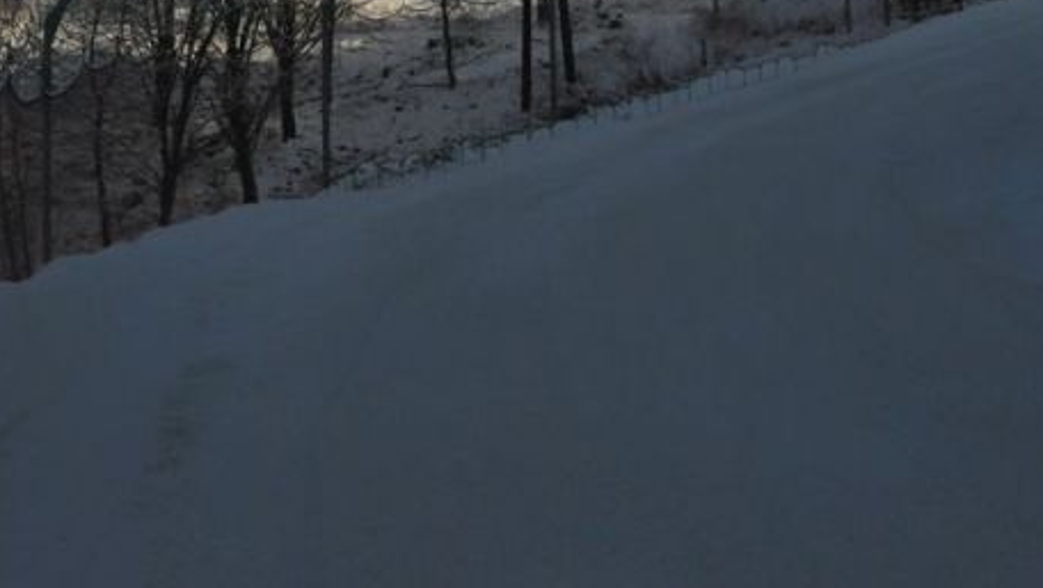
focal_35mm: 77
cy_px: -13
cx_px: 579
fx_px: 2131
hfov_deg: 27.5
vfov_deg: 15.4
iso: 1000
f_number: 9
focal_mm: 28
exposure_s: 1/3200
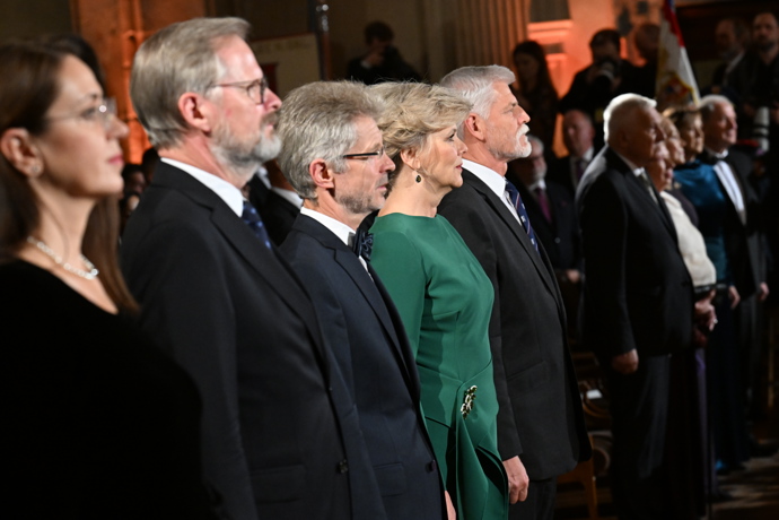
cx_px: 390
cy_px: 260
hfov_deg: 19.8
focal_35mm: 103
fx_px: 2229
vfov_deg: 13.3
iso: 6400
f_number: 5
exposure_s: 1/320
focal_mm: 103
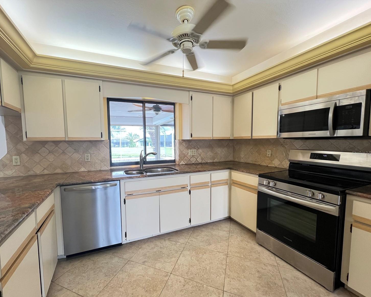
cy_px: 153
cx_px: 172
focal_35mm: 14
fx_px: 154
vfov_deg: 88.0
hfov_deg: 100.5
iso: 250
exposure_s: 1/120
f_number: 1.8
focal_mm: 1.57
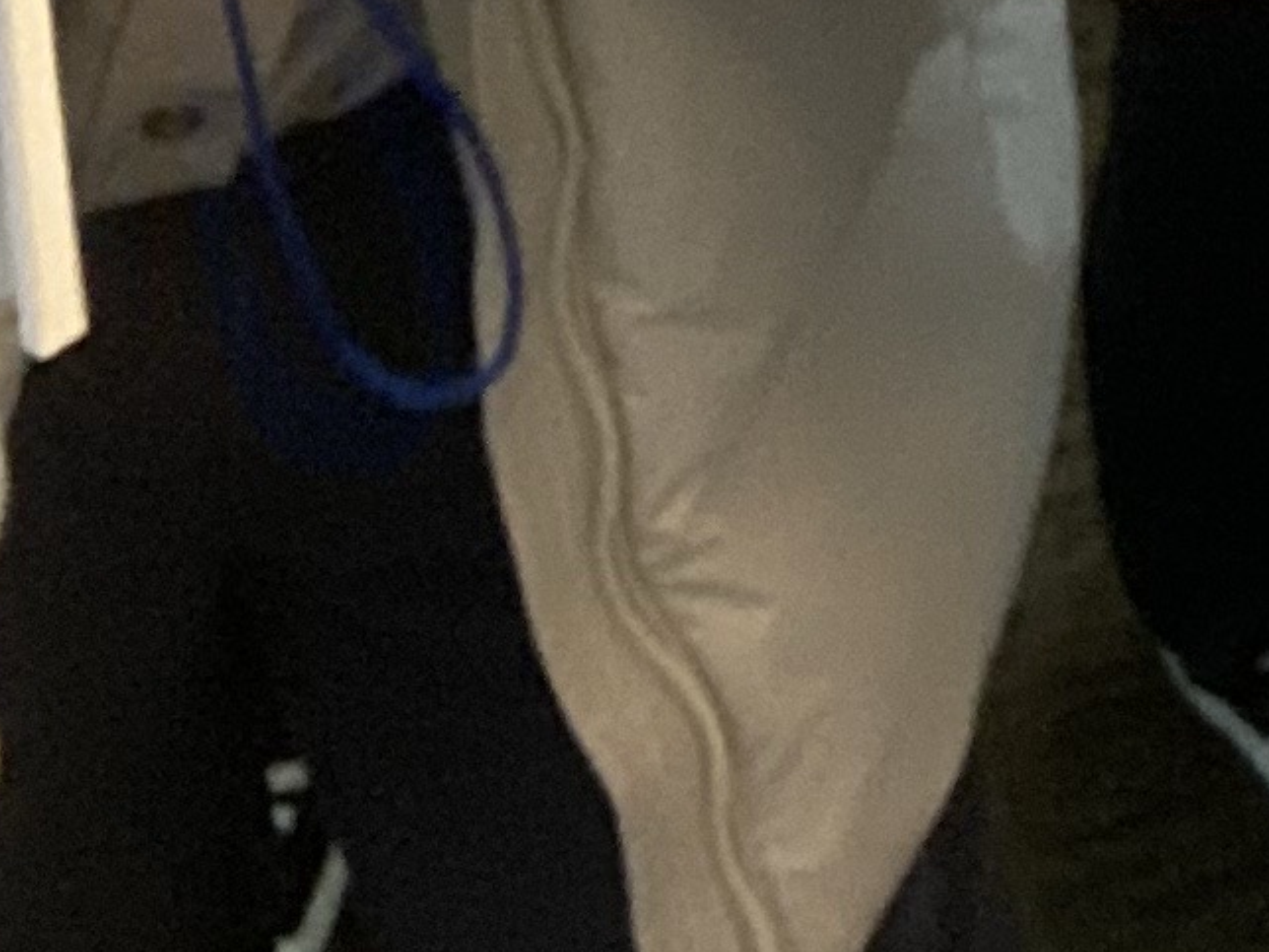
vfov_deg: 8.9
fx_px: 5279
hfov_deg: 12.8
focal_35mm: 144
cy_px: -1673
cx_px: 2020
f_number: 2.2
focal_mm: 2.71
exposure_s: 1/60
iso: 250
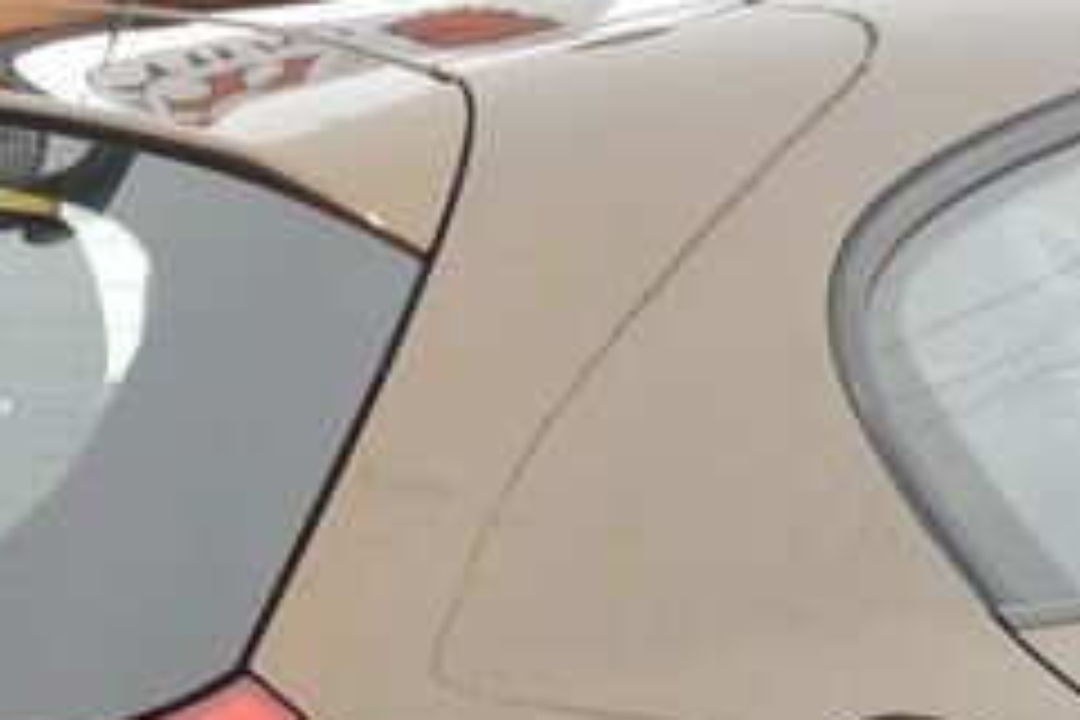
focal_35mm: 115
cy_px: 1127
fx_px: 3450
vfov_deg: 11.4
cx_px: 680
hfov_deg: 17.8
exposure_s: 1/250
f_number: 3.5
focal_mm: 10
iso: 360
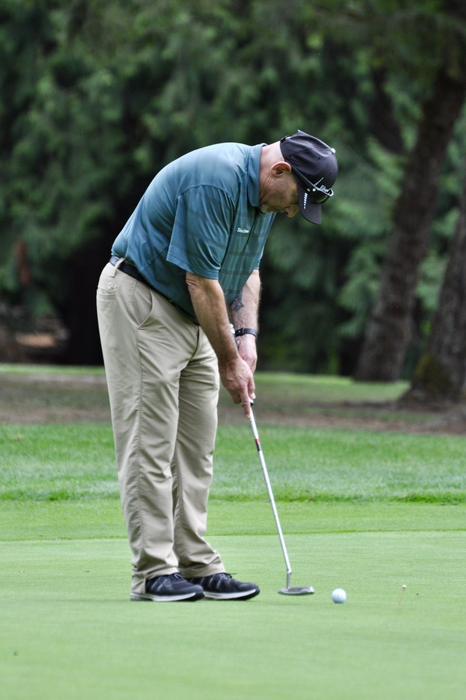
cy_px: 357
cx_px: 242
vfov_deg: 5.1
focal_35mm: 407
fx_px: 7916
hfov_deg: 3.4
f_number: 5.3
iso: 640
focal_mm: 240
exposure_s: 1/1000
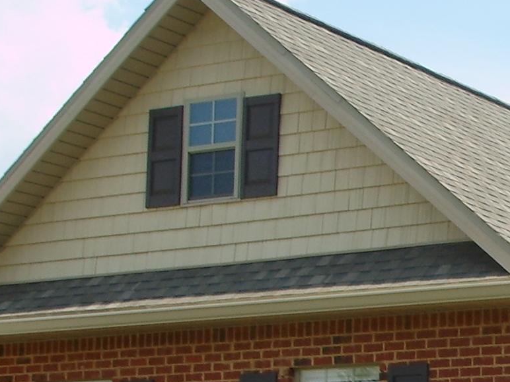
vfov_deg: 11.1
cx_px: 701
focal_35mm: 131
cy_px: 439
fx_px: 1930
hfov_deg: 14.3
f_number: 6.3
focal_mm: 6.6
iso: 50
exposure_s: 1/125
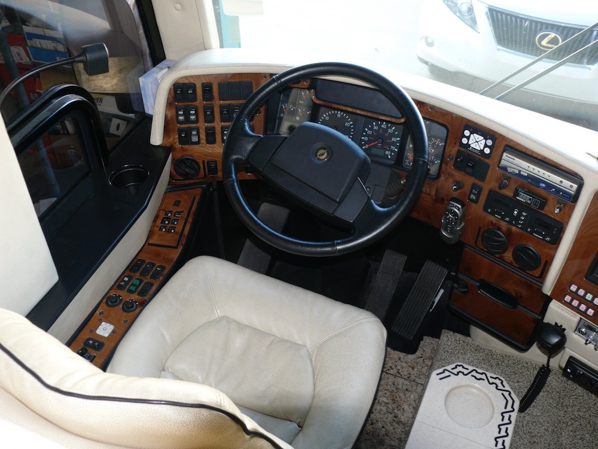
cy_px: 224
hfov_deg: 50.1
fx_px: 639
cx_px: 299
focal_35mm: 37
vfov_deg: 38.7
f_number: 2.8
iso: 100
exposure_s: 1/30
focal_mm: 7.9
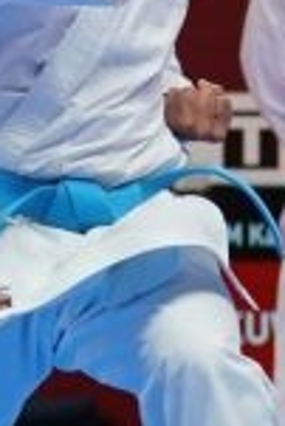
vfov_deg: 2.6
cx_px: -192
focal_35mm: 780
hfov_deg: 1.8
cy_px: -107
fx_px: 9241
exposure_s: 1/500
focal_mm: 98
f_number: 4
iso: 1250
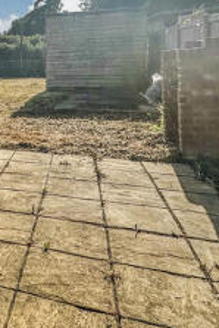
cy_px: 95
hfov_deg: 28.3
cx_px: -71
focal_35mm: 38
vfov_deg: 49.3
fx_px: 346
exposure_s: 1/5051
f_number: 2.2
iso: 50
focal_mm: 2.22
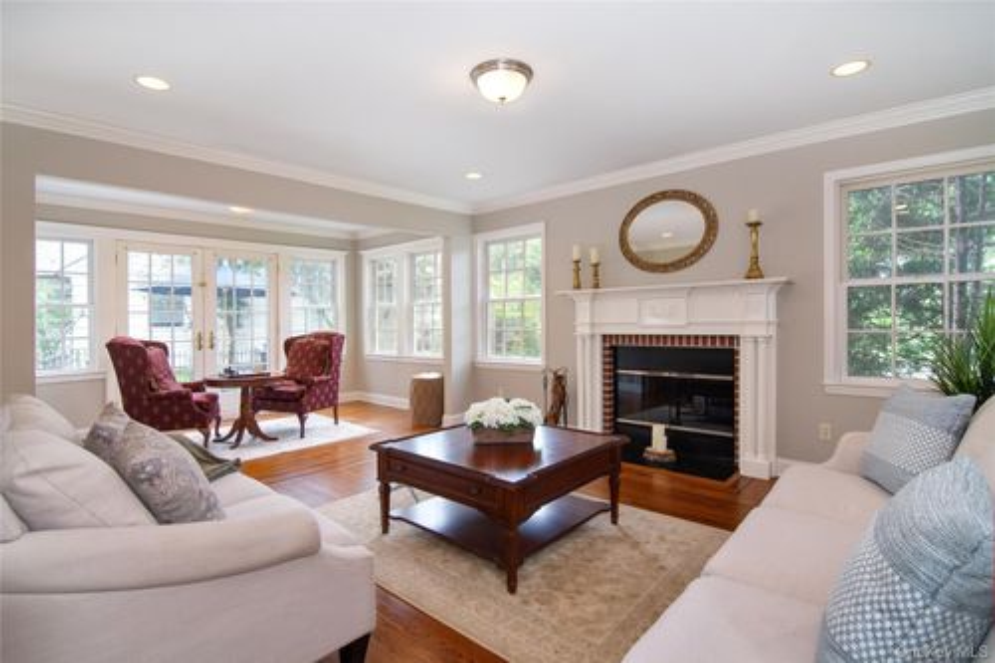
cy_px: 332
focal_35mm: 16
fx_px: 456
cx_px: 498
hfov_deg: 95.0
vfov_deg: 72.0
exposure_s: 1/80
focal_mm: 11
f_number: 8
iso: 1000
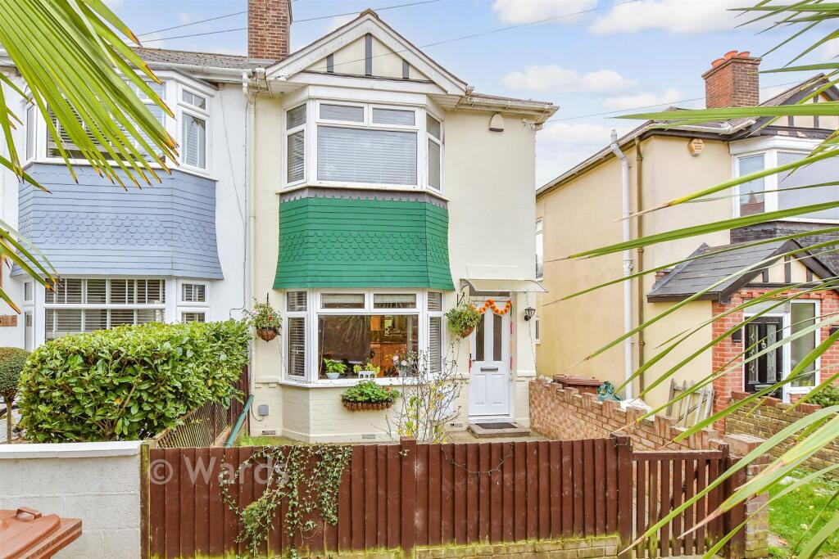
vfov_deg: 77.3
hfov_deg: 100.4
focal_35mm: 15
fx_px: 350
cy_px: 280
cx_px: 420
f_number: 8
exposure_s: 1/50
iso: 400
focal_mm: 10
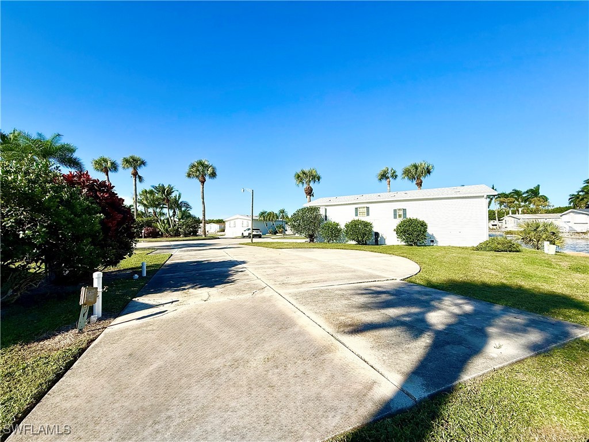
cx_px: 294
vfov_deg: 85.7
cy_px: 221
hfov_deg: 102.1
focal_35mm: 14
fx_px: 238
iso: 50
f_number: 2.2
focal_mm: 2.22
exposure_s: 1/2976
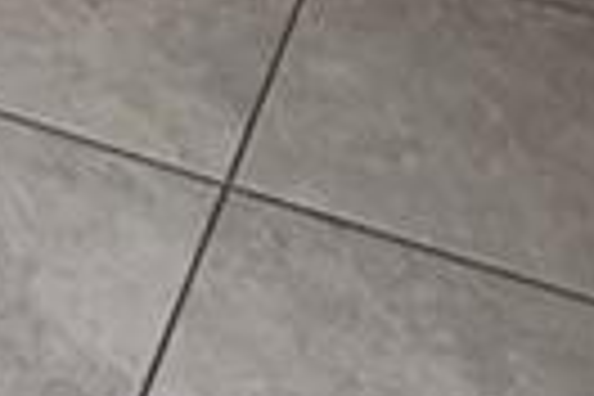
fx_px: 2178
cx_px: -94
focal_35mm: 132
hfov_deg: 15.1
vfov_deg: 7.7
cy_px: -1084
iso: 320
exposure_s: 1/75
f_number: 2.2
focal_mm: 2.22
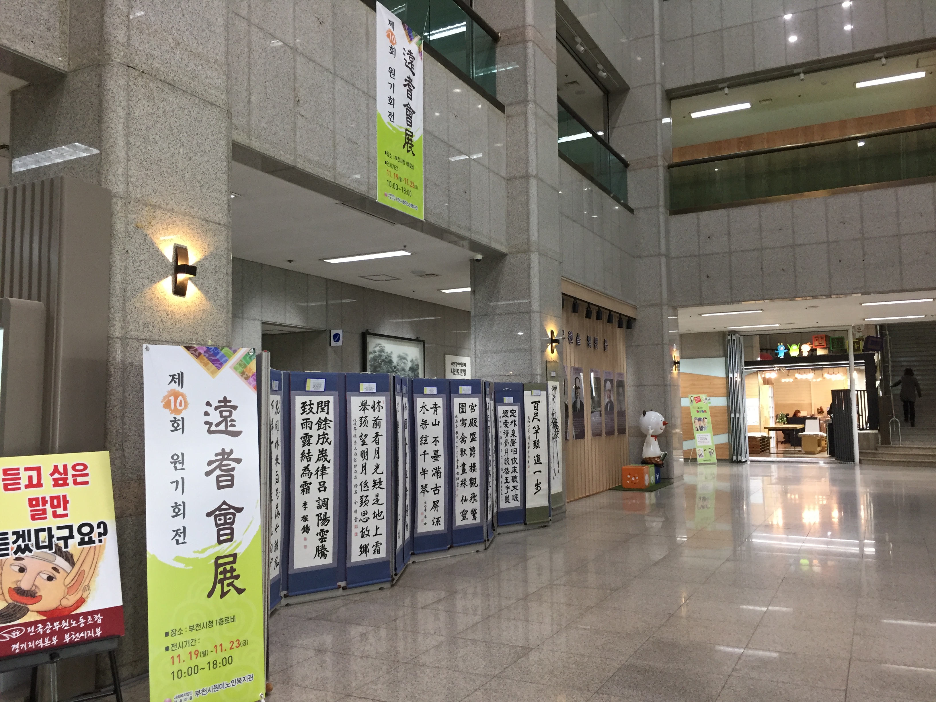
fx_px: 784
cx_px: 468
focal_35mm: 29
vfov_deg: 48.2
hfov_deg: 61.7
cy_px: 351
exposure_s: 1/30
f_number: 2.2
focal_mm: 4.15
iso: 125
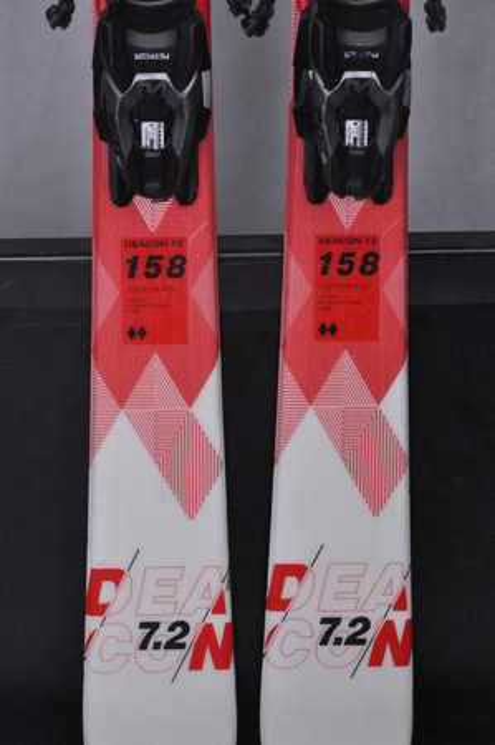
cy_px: 372
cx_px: 248
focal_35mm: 128
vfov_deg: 16.1
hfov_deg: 10.7
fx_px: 2636
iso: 3200
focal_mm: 85
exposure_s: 1/125
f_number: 9.5
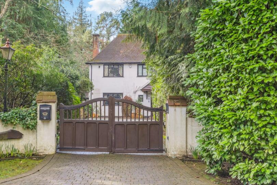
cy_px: 89
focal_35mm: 44
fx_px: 339
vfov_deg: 30.5
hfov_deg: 44.4
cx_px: 126
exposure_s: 1/60
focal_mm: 35
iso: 640
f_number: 11
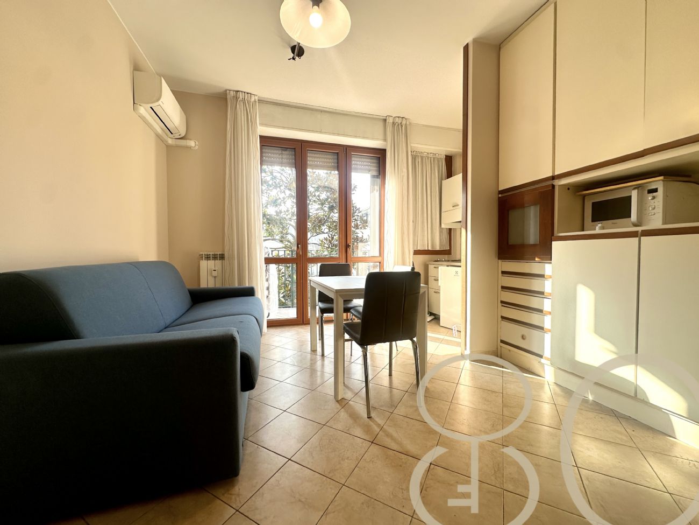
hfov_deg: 102.1
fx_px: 283
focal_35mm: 14
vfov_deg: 85.7
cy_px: 262
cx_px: 350
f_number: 2.2
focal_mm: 2.22
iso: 40
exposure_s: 1/172
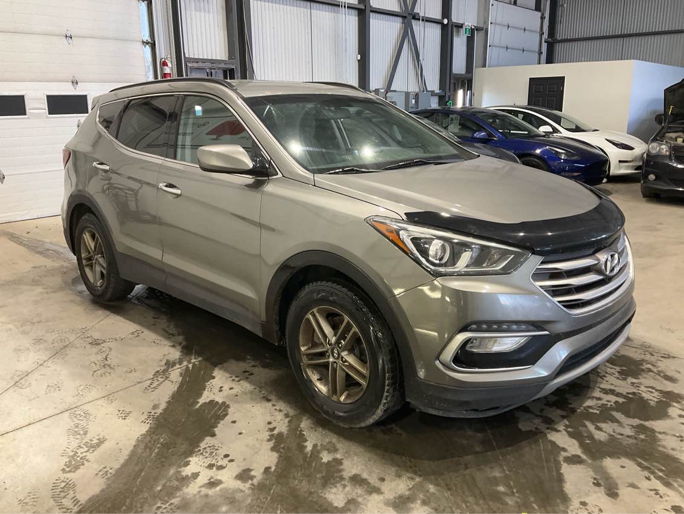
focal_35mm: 29
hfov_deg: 61.7
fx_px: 573
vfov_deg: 48.2
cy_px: 257
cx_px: 342
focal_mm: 3
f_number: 1.8
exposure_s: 1/60
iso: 100
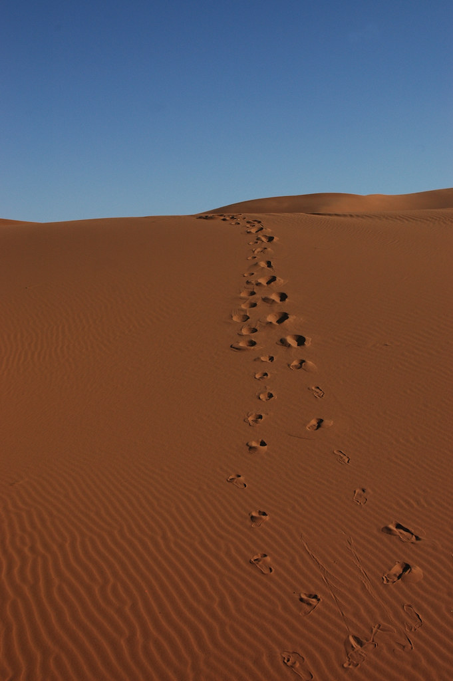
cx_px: 226
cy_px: 340
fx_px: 879
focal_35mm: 46
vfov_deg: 42.4
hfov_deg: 28.9
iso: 200
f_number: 7.1
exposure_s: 1/1000
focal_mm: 31
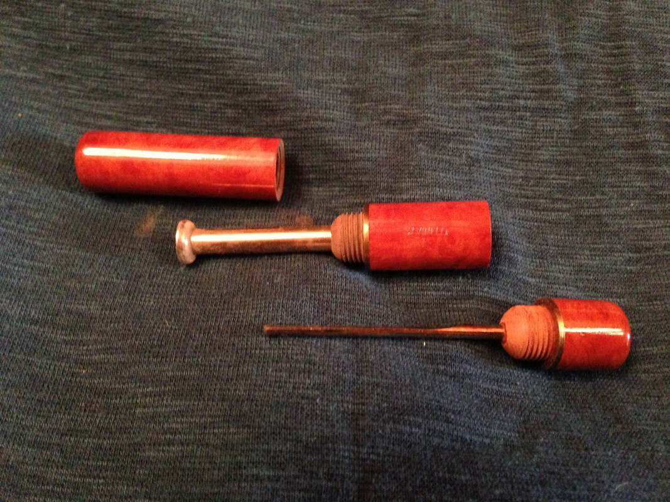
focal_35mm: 33
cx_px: 335
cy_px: 251
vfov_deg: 42.9
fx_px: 639
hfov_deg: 55.4
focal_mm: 4.13
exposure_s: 1/15
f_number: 2.4
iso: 800
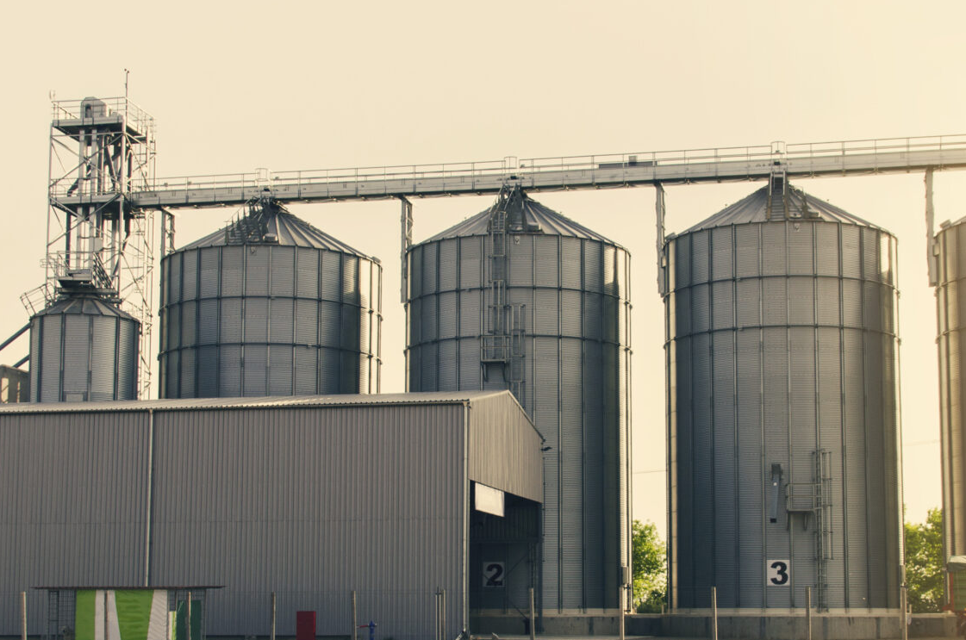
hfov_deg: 31.4
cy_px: 398
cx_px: 546
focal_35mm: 64
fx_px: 1714
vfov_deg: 21.1
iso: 100
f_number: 9
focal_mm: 22
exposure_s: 1/200
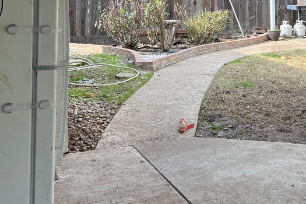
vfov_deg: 22.5
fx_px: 493
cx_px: 257
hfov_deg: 33.2
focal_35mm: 58
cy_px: 0
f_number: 1.5
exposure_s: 1/687
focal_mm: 5.7
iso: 50
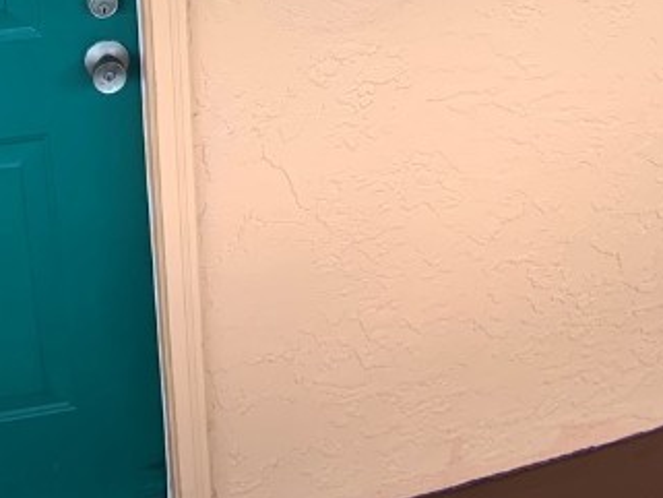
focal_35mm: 83
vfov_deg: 16.6
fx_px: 1590
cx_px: 277
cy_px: -194
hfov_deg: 23.5
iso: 25
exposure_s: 1/121
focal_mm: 4.25
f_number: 1.8
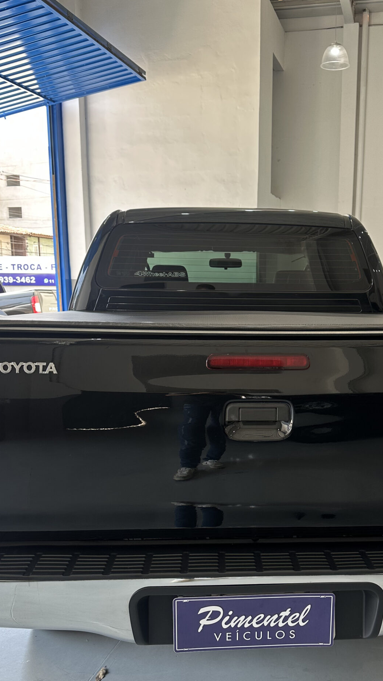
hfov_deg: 32.6
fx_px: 650
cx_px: 253
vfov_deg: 54.9
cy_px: 407
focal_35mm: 36
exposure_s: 1/120
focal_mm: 6.86
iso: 64
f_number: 1.78
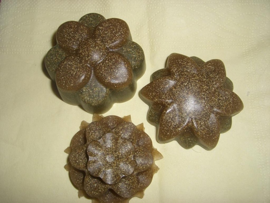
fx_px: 297
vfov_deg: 37.7
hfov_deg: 49.0
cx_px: 135
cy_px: 102
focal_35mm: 38
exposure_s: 1/60
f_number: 4.3
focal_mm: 6.2
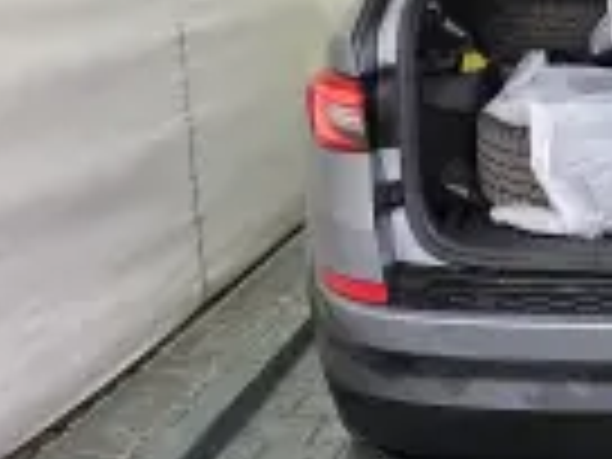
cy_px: -45
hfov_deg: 29.9
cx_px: 585
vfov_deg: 22.7
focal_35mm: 61
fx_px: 1078
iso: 100
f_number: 1.7
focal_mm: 6.3
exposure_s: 1/180
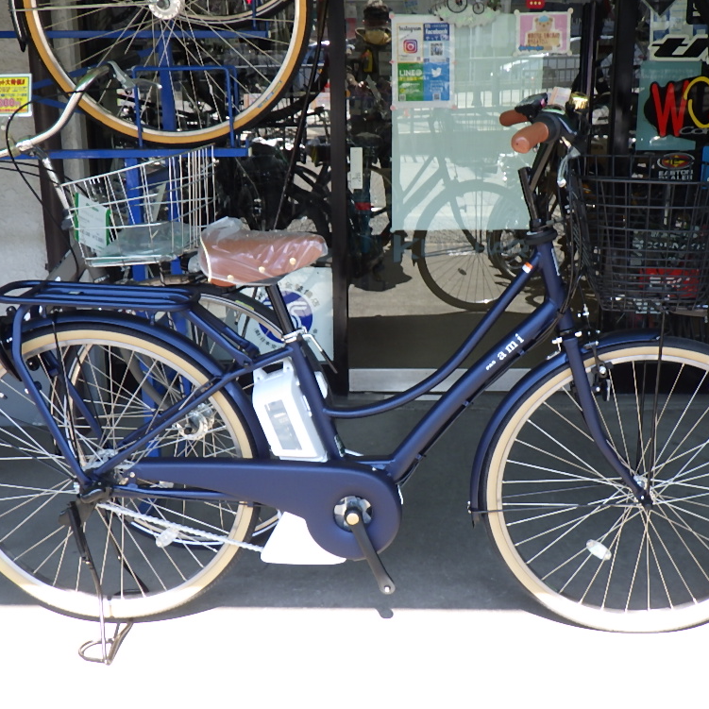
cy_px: 358
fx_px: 950
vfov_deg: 40.9
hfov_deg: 40.9
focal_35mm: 41
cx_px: 385
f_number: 3.8
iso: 125
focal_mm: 6.1
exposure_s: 1/100
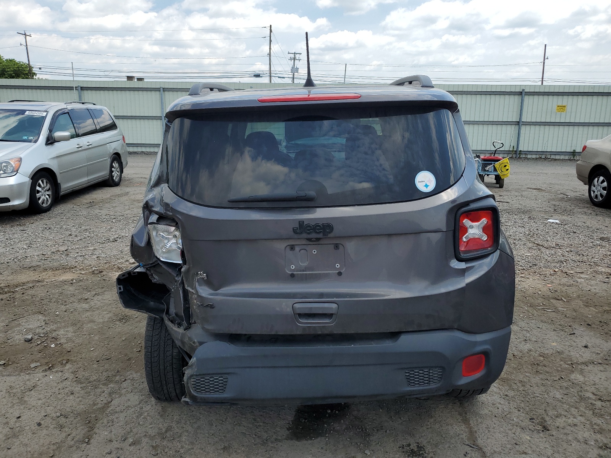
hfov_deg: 67.3
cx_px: 306
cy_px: 229
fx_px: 459
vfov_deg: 53.1
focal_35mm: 26
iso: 50
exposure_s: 1/2500
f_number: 1.5
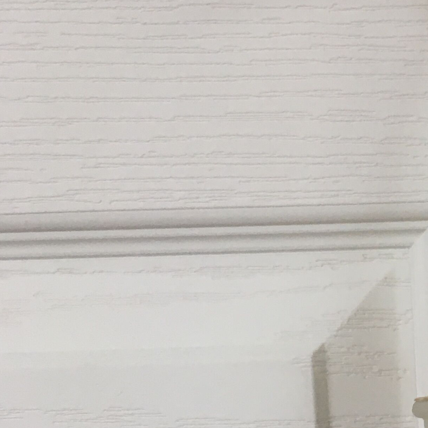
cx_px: 512
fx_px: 1189
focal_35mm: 85
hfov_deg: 19.3
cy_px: 427
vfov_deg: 19.8
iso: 32
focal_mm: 4.15
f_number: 2.2
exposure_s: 1/33
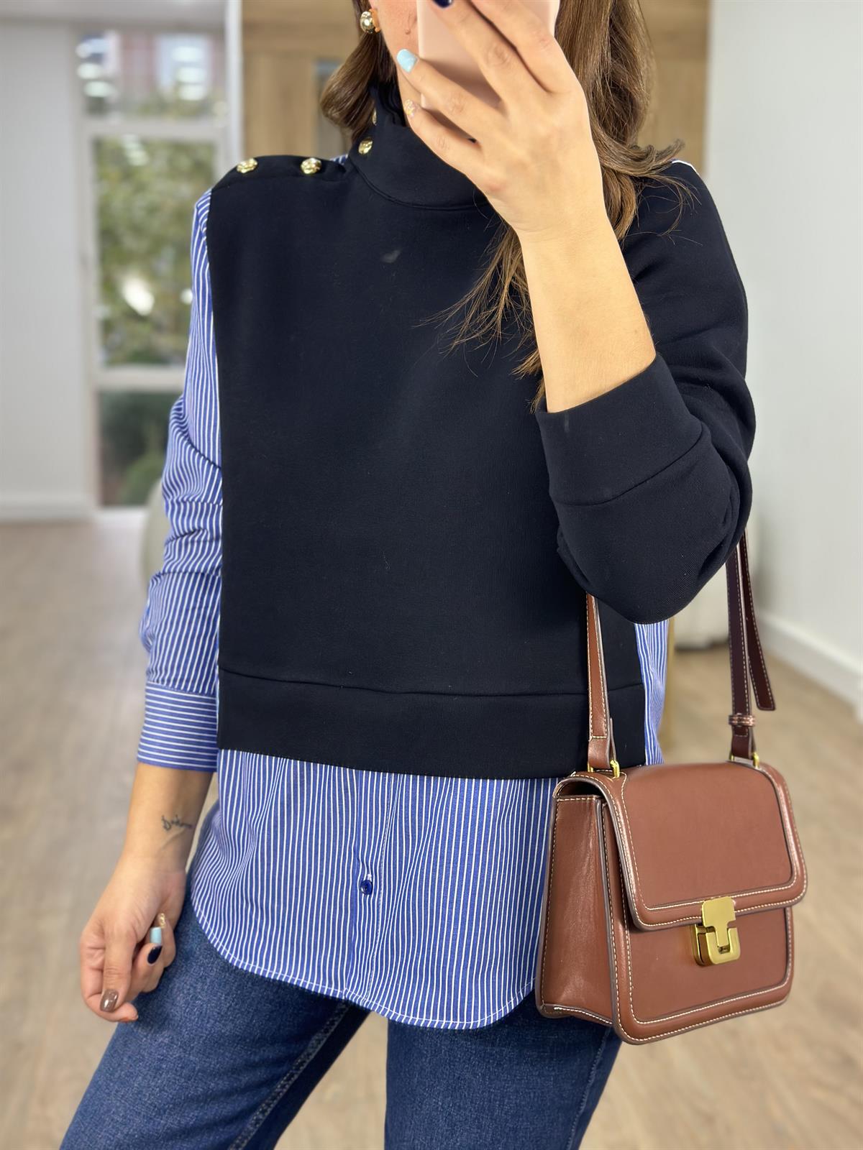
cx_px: 432
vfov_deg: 39.7
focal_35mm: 48
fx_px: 1596
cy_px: 575
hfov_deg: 30.3
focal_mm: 6.86
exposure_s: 1/100
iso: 125
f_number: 1.78
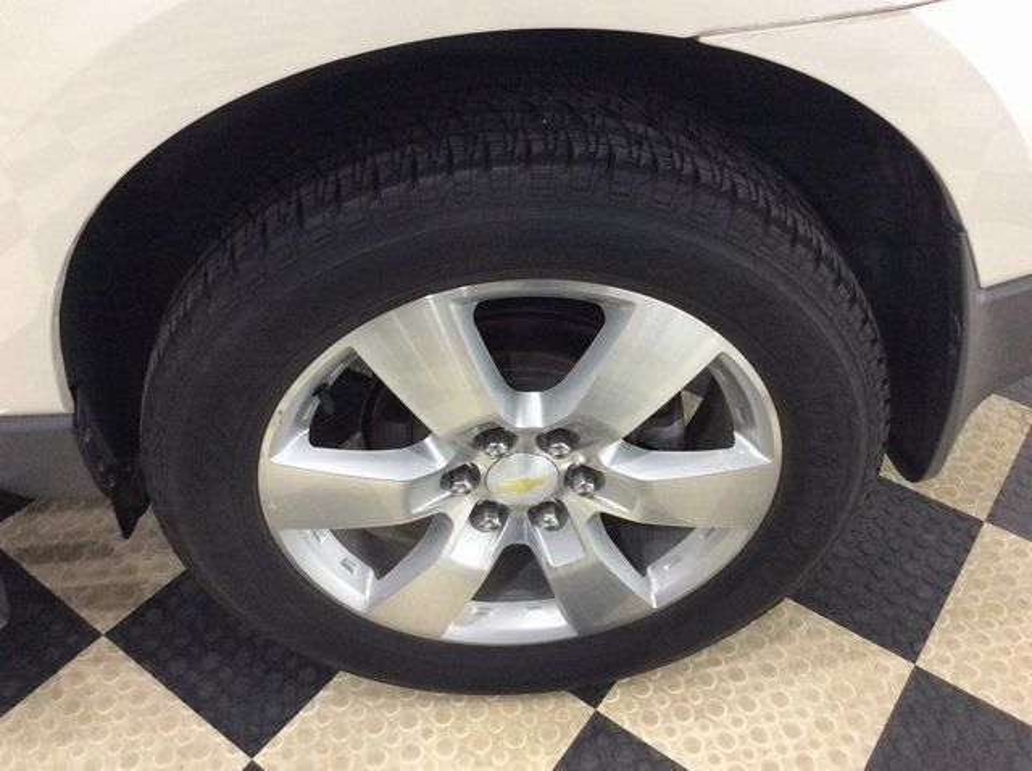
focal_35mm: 32
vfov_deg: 44.1
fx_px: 953
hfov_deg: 56.9
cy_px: 386
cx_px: 516
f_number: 2.4
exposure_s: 1/25
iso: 125
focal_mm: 3.3
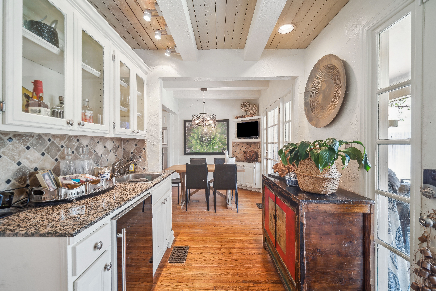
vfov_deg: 81.2
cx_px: 218
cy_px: 146
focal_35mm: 14
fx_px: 170
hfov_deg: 104.3
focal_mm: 14
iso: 640
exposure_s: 1/6
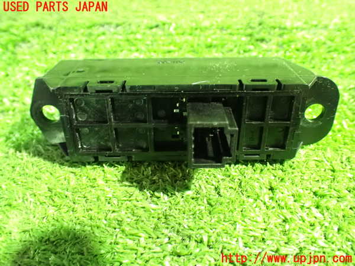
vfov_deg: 46.8
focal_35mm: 30
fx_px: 308
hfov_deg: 60.0
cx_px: 178
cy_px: 133
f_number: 2.3
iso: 1600
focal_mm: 5.4
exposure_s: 1/10
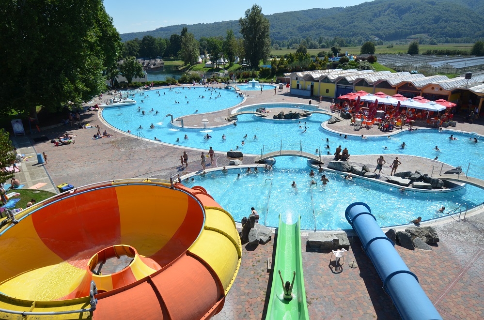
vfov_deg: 59.2
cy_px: 160
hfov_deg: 81.3
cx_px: 242
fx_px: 282
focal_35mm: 21
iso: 125
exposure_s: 1/1250
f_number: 4.5
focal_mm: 14
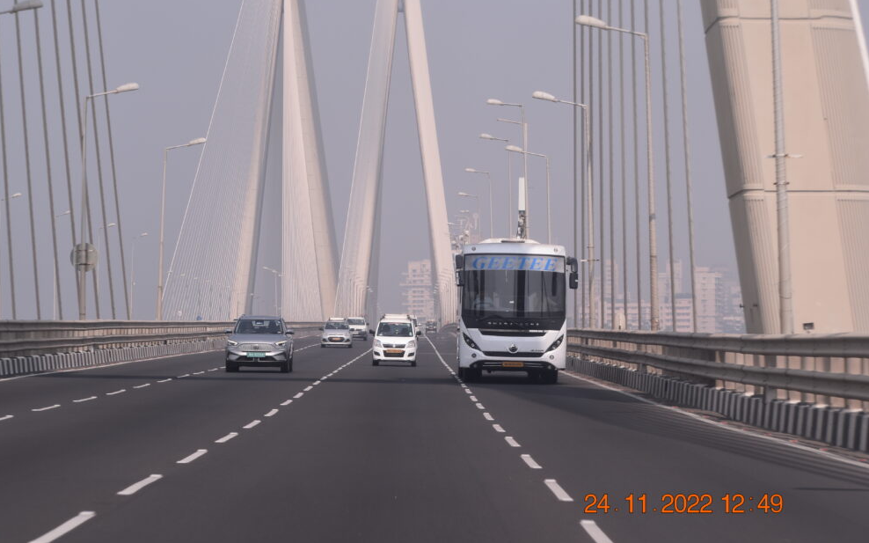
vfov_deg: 10.1
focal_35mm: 130
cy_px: 248
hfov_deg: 16.1
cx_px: 420
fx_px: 3078
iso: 400
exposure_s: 1/80
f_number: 8
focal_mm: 82
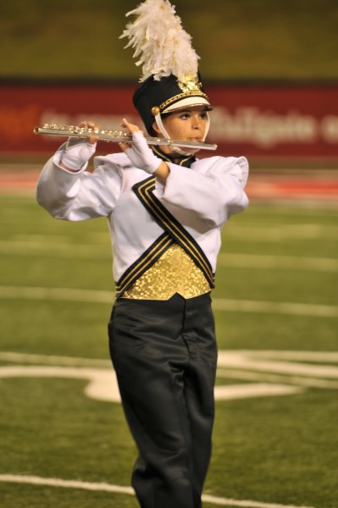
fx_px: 4232
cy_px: 254
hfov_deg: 4.6
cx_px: 169
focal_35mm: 300
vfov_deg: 6.9
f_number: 2.8
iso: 220
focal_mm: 200
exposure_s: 1/60
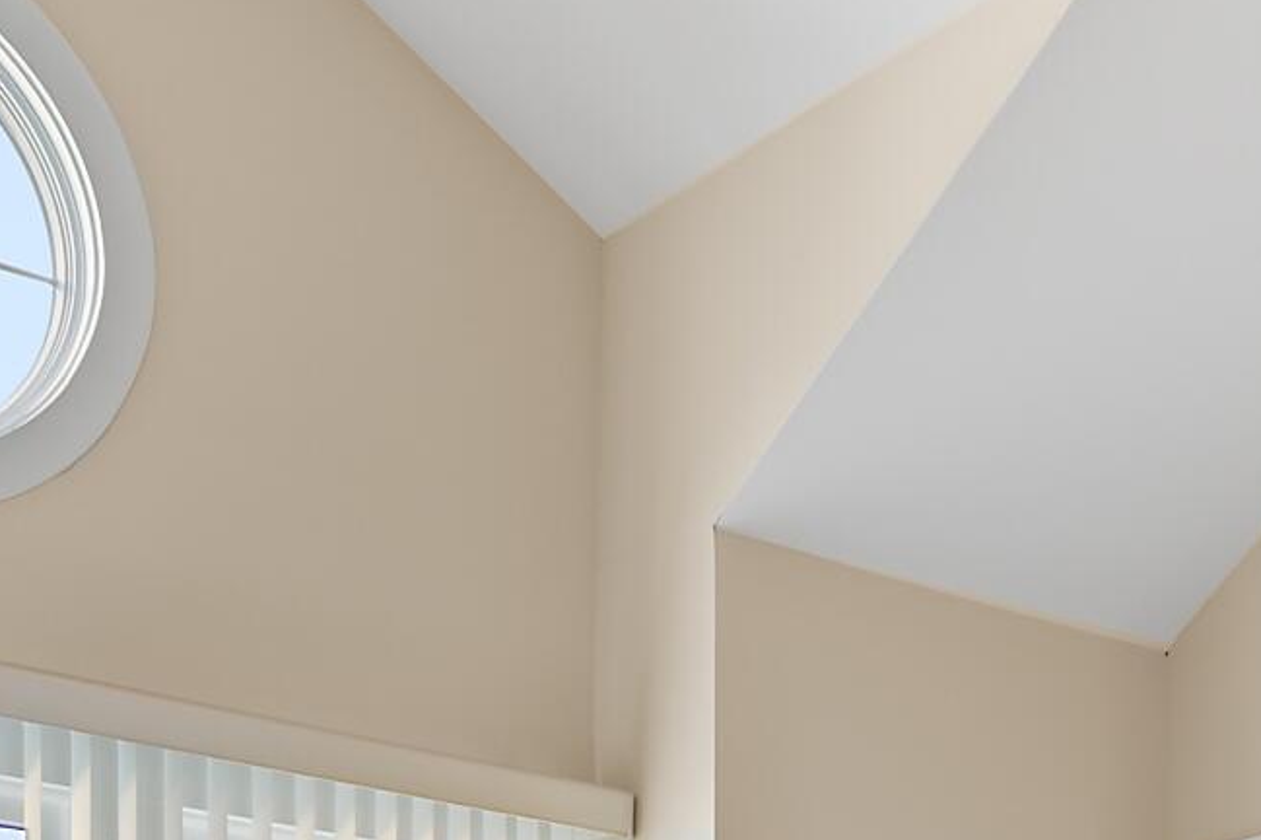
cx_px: 1341
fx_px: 2591
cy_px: 1466
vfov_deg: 15.9
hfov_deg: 25.6
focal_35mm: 74
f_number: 4.8
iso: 100
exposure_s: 1/2
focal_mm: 11
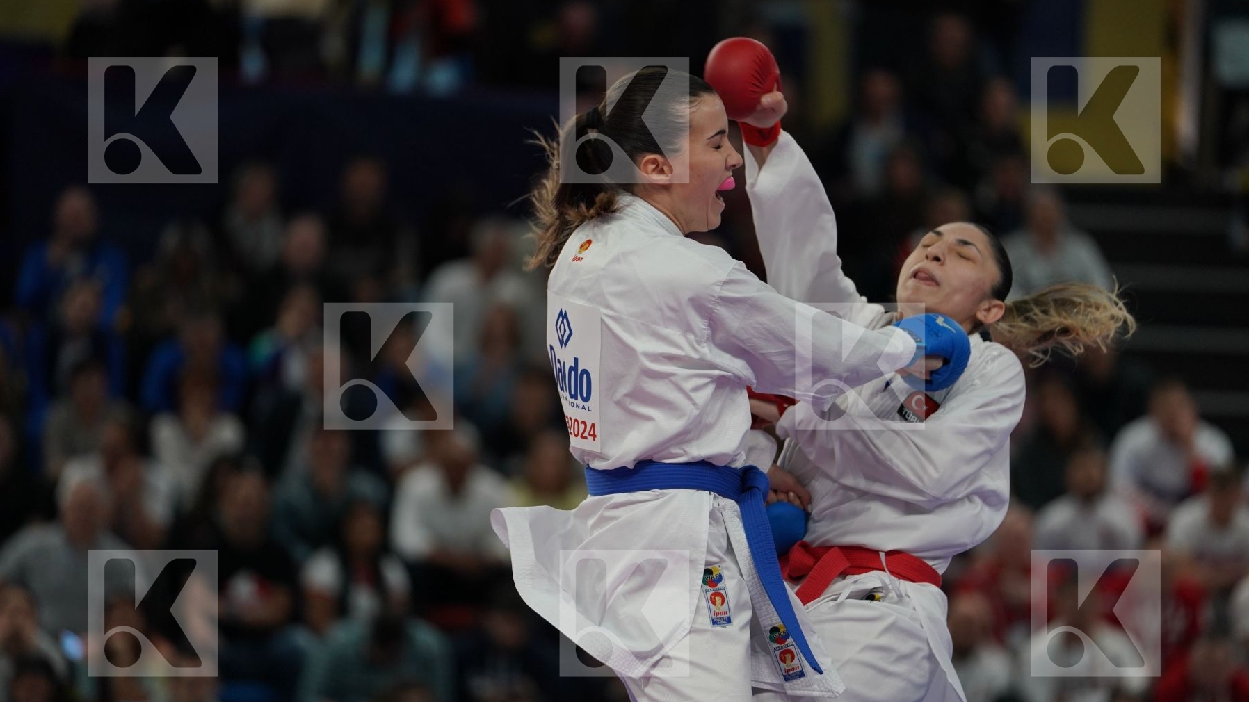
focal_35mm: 210
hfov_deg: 10.3
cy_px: 366
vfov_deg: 5.8
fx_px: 6954
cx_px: 624
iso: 1000
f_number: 2.8
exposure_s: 1/1000
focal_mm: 200
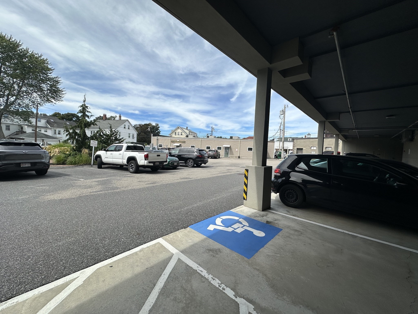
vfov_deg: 85.7
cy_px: 157
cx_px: 209
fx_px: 169
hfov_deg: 102.1
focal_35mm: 14
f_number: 2.2
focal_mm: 2.22
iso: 50
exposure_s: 1/1984
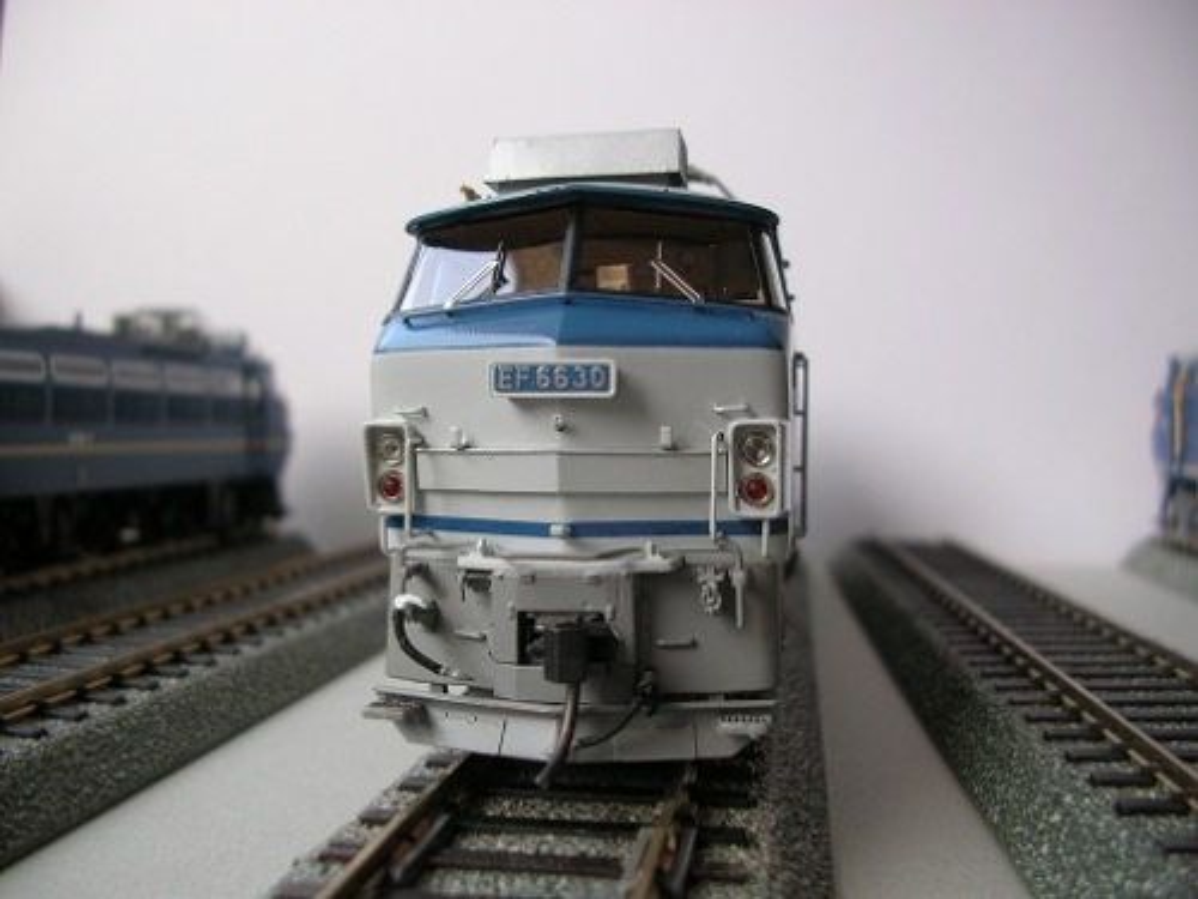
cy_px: 450
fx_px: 1211
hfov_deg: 52.6
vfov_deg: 40.7
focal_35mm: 35
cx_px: 599
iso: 50
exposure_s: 1/110
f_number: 2.8
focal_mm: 5.8
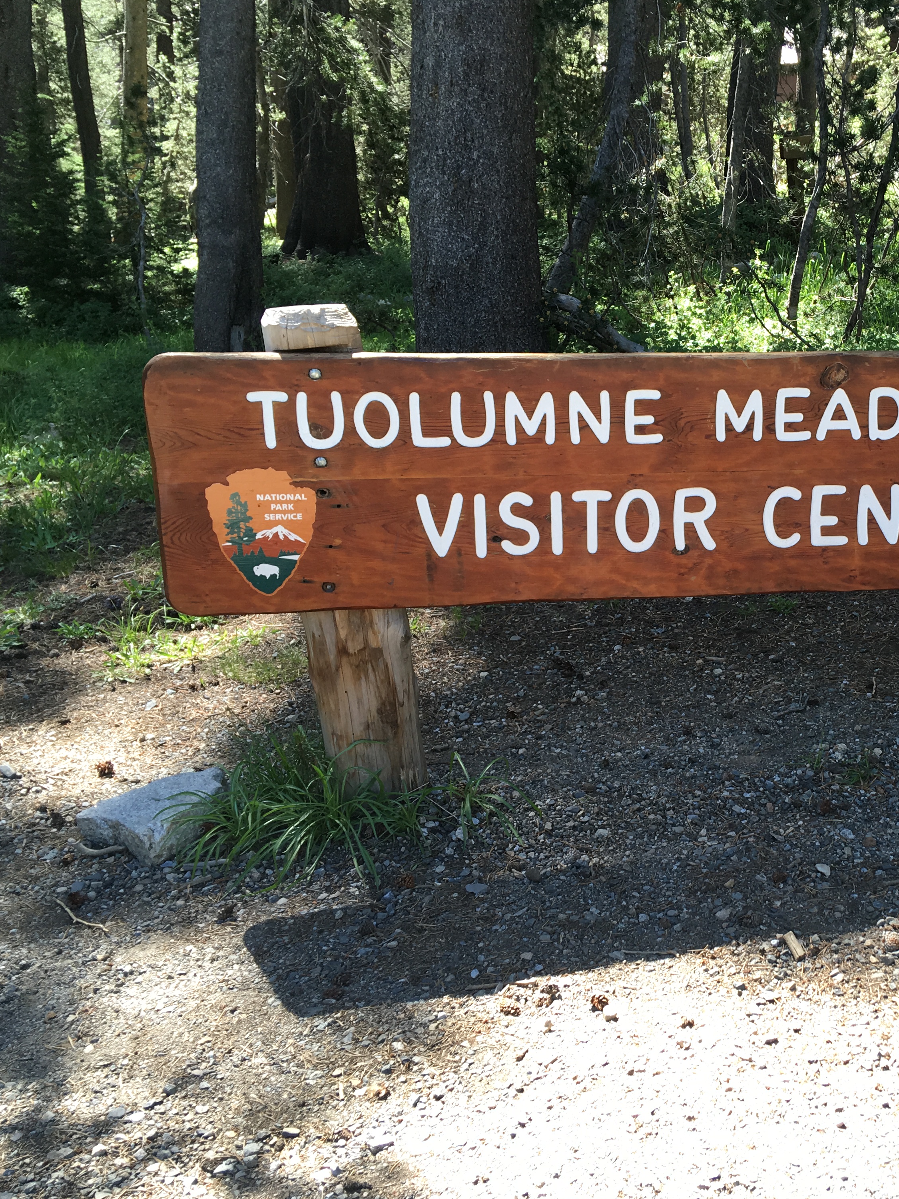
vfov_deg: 47.9
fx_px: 1350
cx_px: 728
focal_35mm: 39
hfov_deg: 35.5
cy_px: 597
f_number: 2.2
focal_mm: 4.15
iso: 25
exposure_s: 1/120
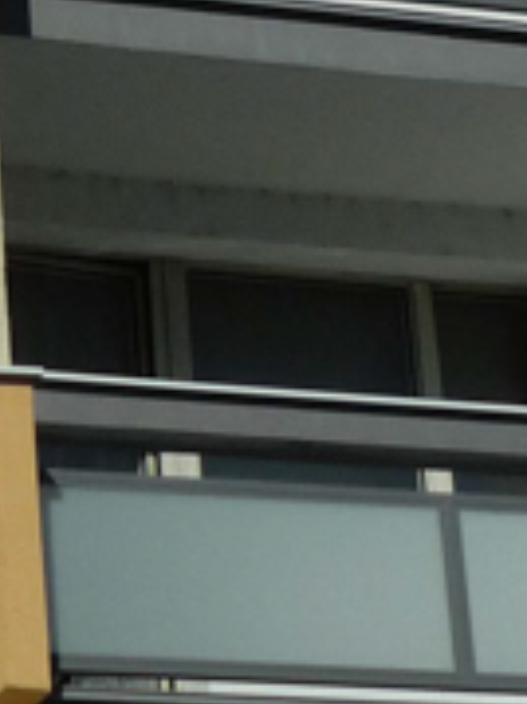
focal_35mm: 252
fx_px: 5121
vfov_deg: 7.5
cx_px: 354
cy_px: -771
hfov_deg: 5.9
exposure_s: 1/640
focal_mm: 7.6
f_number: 10
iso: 100
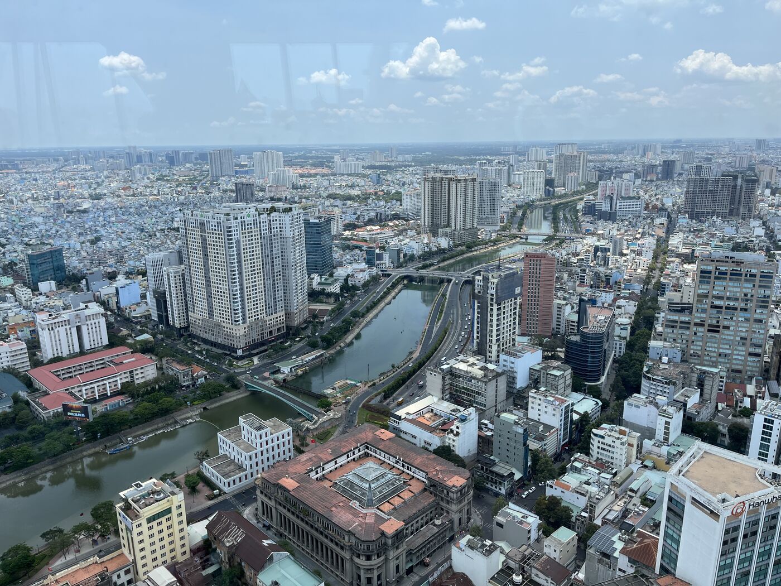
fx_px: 587
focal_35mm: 26
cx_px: 390
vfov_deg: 53.1
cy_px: 293
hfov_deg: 67.3
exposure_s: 1/2463
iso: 50
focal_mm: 5.1
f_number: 1.6
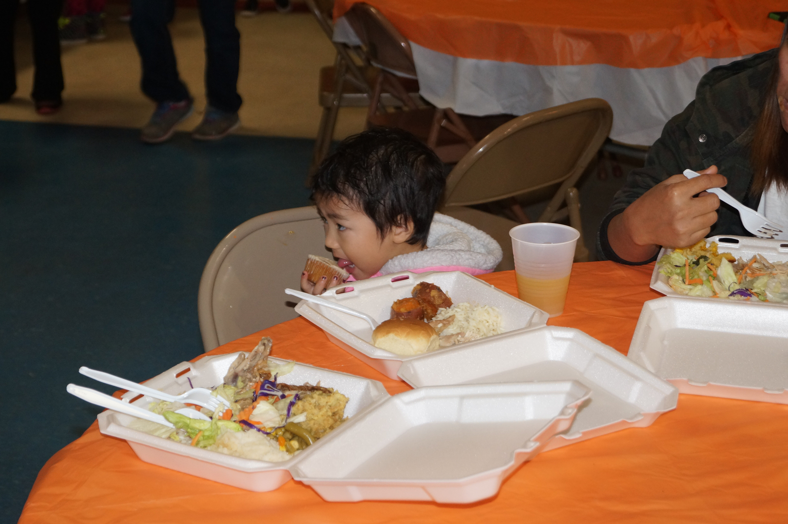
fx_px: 1640
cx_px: 394
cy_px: 262
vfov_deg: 18.1
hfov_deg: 27.0
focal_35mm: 75
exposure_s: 1/100
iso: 800
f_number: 5.6
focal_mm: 50
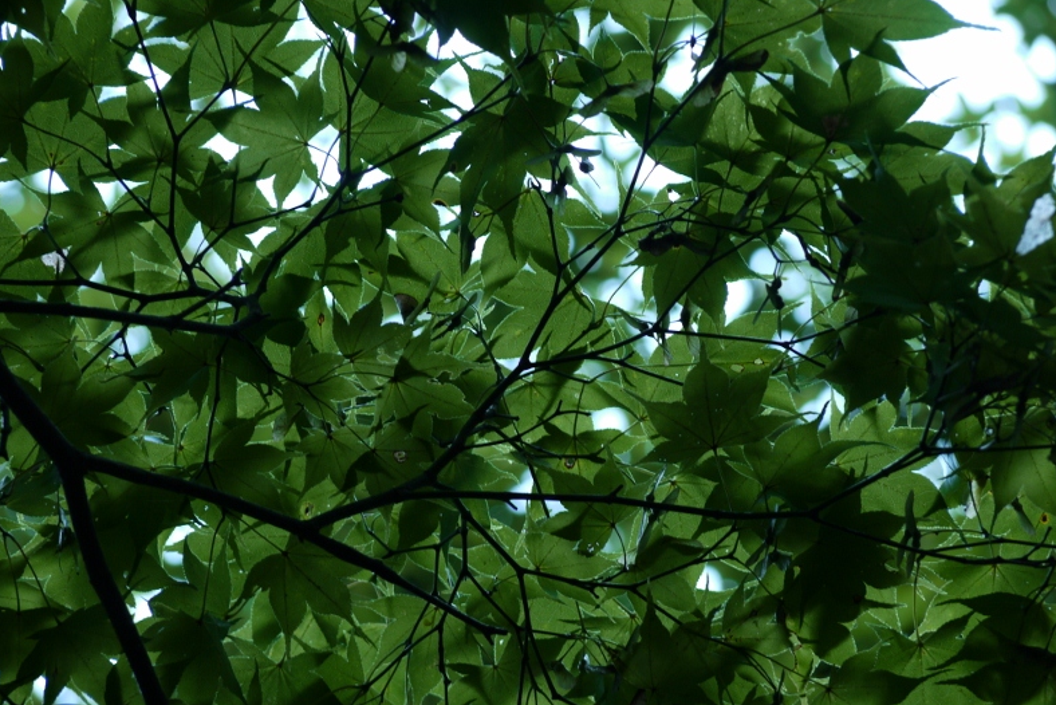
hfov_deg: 6.0
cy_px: 390
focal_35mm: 342
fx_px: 10035
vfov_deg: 4.0
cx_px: 528
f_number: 8
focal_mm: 162
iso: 100
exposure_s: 1/60
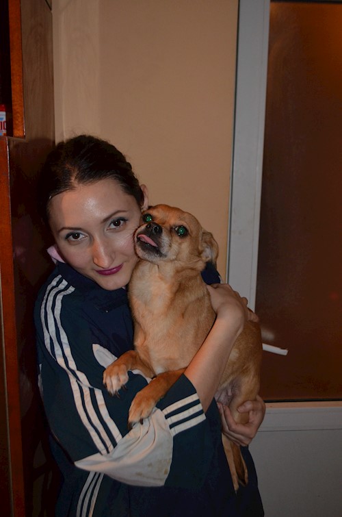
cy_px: 258
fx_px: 515
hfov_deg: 36.7
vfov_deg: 53.2
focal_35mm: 36
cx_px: 171
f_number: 4
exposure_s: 1/60
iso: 1600
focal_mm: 24
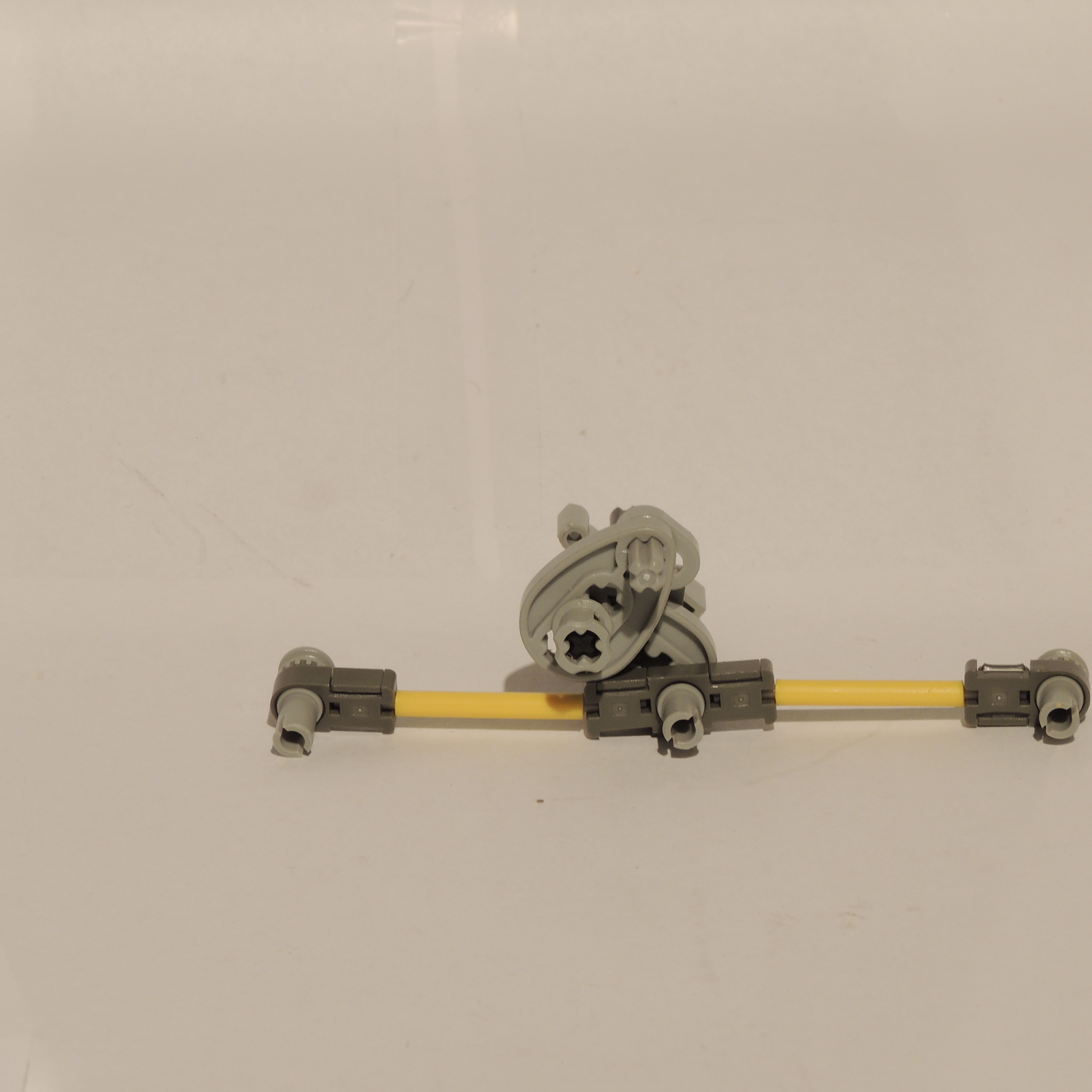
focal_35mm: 160
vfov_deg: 10.9
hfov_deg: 10.9
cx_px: 622
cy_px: 543
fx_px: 5710
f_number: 6.8
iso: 100
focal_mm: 24
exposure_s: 1/2.5
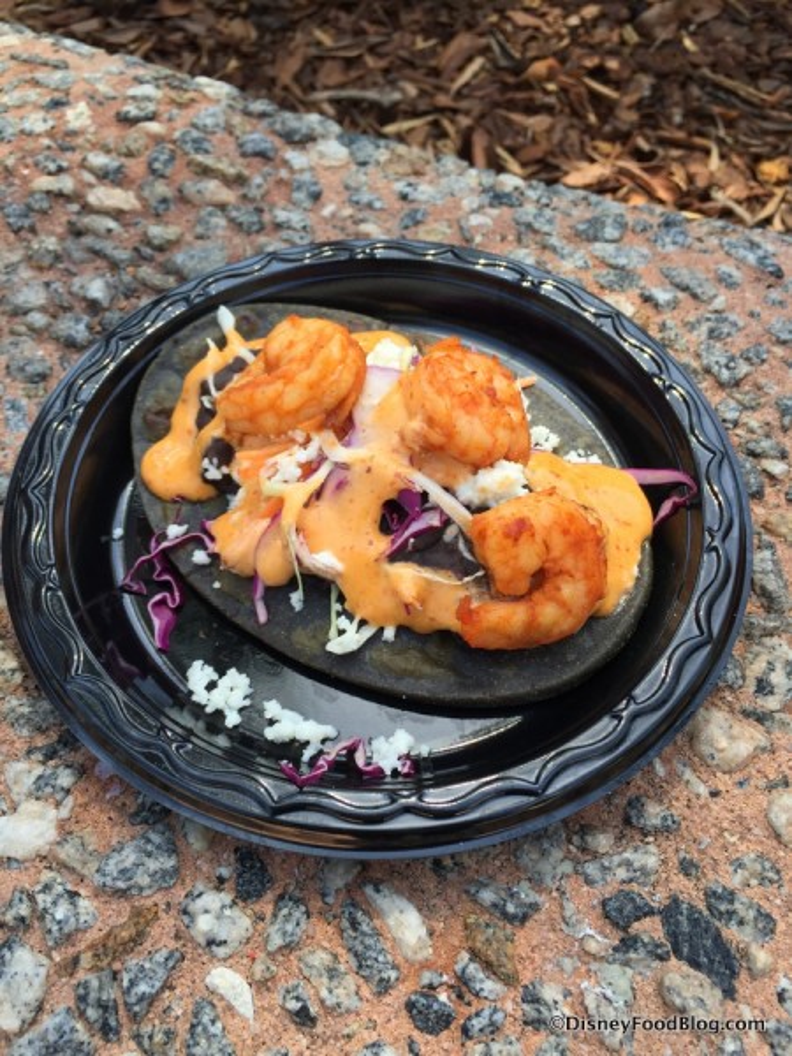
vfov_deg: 61.7
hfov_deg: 48.2
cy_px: 528
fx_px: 885
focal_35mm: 29
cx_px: 396
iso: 32
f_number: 2.2
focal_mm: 4.15
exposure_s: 1/373
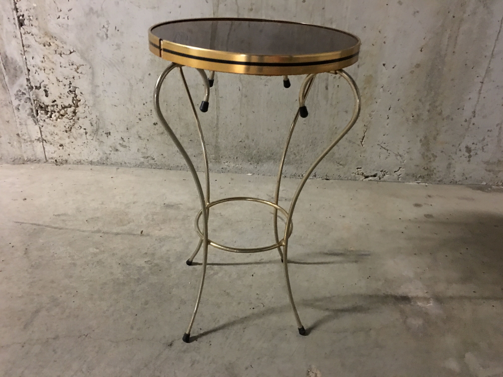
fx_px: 421
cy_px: 188
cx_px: 252
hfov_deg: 61.7
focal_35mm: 29
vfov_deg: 48.2
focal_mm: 4.15
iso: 125
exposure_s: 1/4
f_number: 2.2
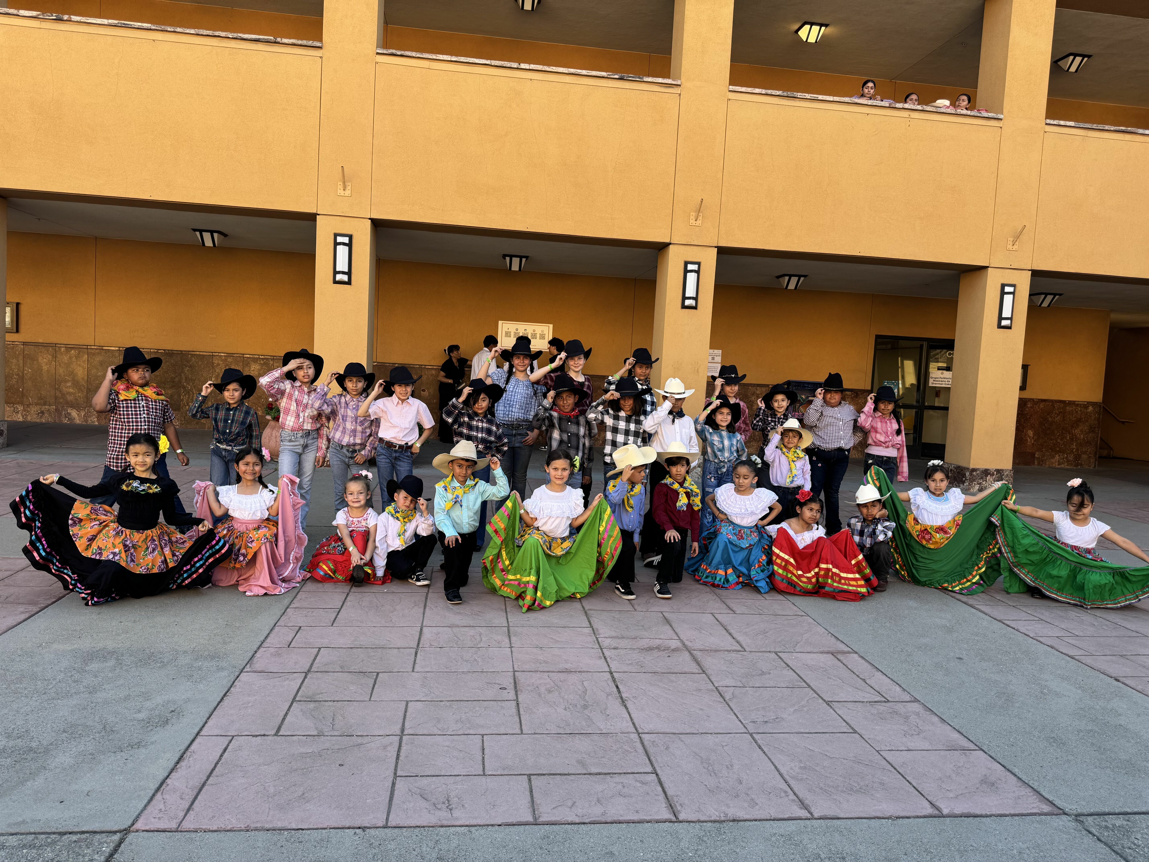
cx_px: 574
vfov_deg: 56.8
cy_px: 431
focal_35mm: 24
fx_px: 797
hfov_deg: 71.6
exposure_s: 1/553
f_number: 1.78
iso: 80
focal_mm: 6.76
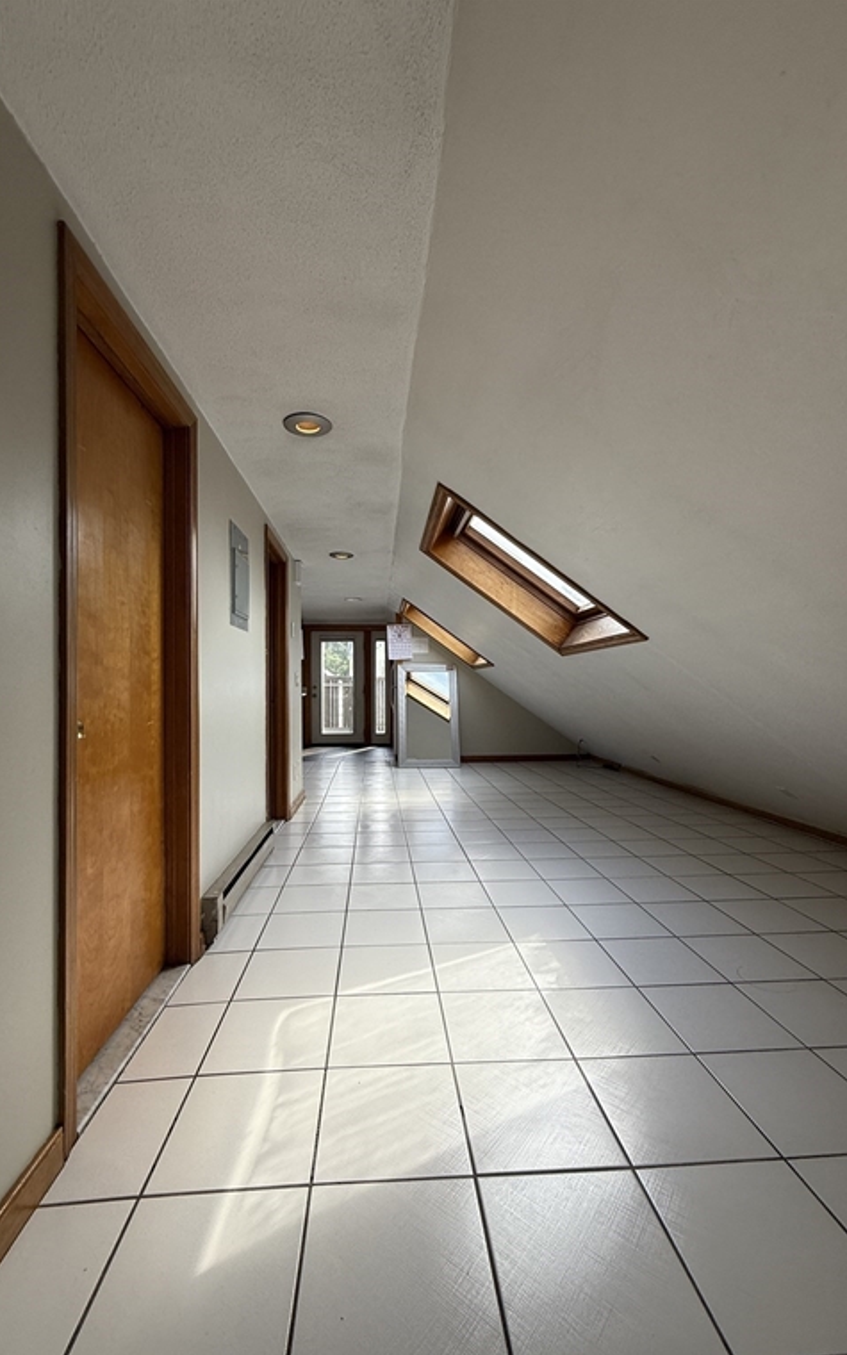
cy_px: 681
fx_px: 554
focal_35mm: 15
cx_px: 412
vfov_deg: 101.5
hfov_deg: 74.8
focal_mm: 2.22
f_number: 2.2
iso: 64
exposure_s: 1/365
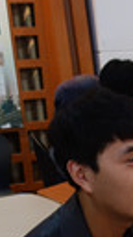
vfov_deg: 16.4
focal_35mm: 126
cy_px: 270
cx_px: 323
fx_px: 790
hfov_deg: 8.7
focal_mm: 10.4
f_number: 1.8
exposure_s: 1/30
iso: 640
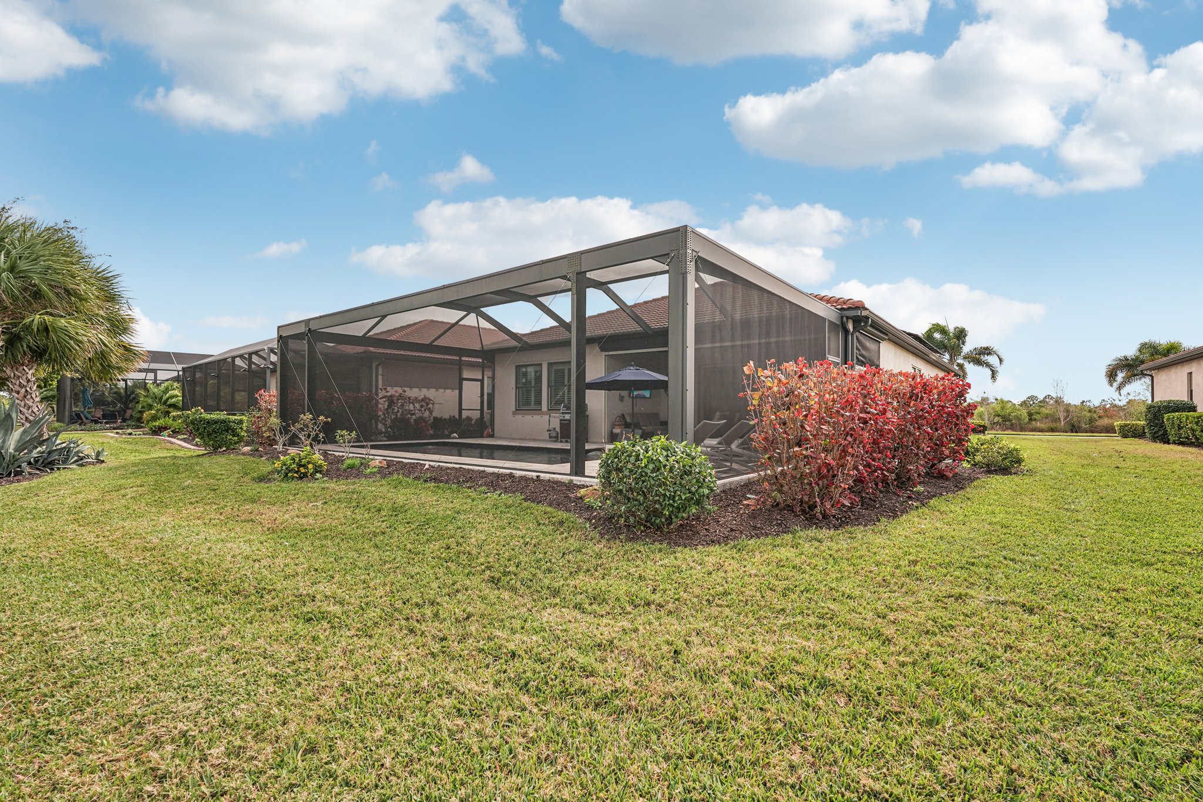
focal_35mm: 16
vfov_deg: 73.7
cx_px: 602
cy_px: 401
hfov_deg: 96.7
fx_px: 535
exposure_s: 1/640
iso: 400
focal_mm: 16
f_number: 8
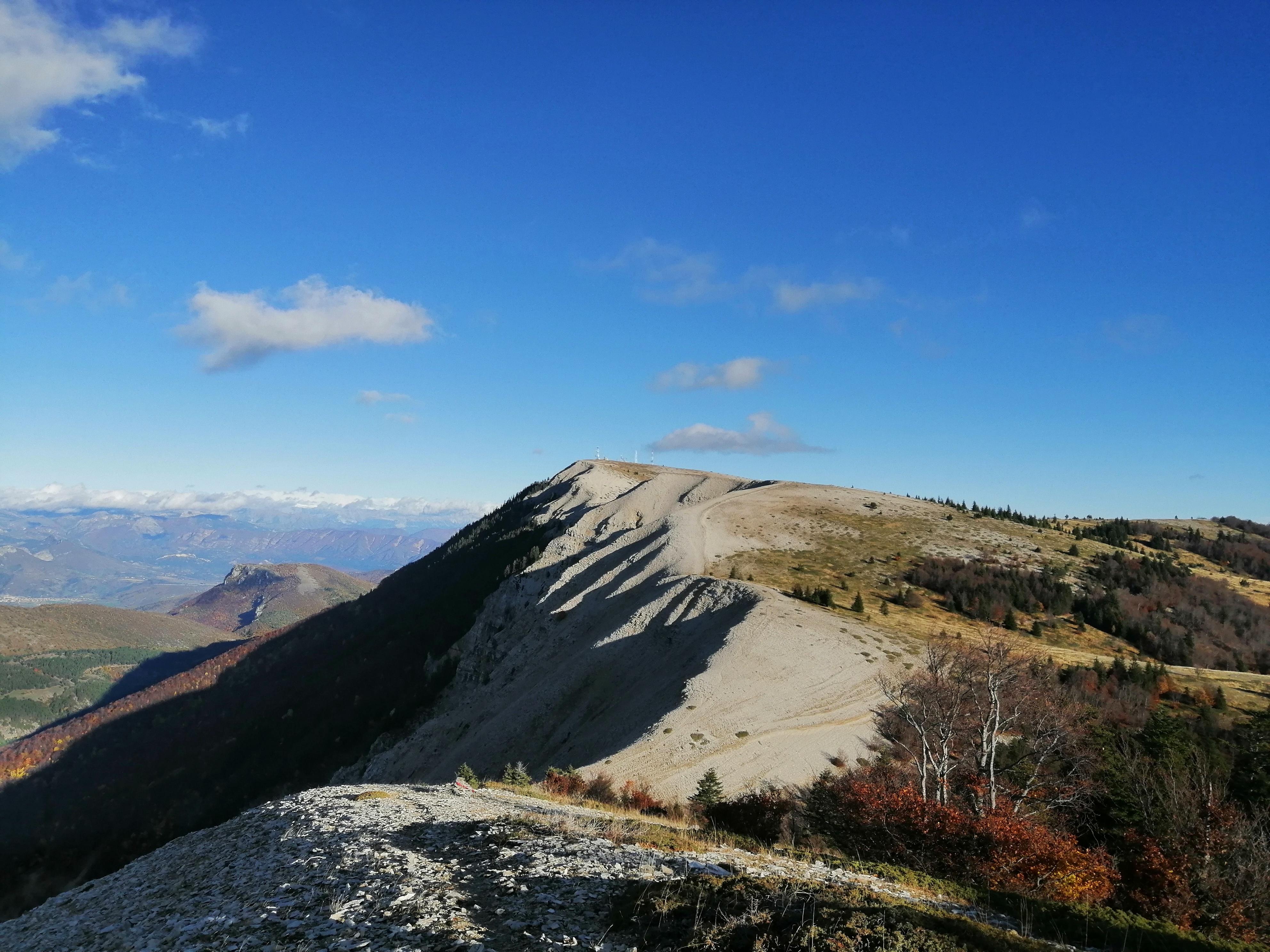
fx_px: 991
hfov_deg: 65.3
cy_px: 476
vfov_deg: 51.4
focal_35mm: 27
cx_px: 635
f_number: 1.8
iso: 50
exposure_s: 1/2212
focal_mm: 3.88
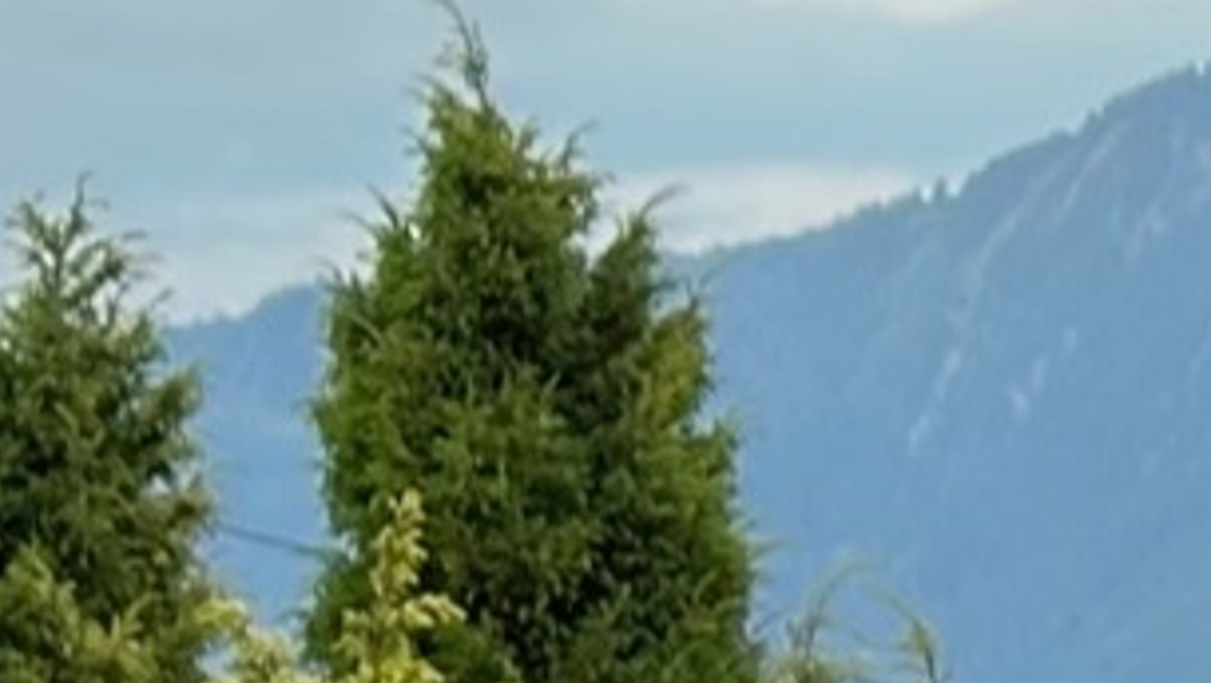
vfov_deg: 3.4
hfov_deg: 5.7
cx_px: 3905
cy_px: 1251
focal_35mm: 351
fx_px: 11278
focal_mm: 6.86
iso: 80
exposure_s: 1/107
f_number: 1.78
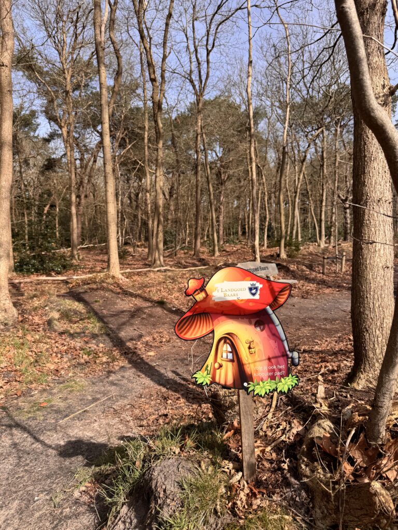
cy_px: 265
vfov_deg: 71.6
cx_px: 199
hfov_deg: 56.8
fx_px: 368
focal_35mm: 24
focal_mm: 6.76
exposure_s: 1/2506
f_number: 1.78
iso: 80
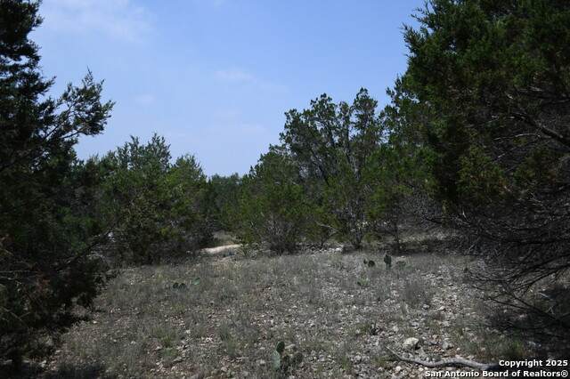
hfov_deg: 67.4
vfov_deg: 47.9
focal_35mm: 27
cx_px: 285
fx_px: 427
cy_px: 190
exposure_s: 1/4000
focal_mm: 18
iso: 200
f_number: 3.5
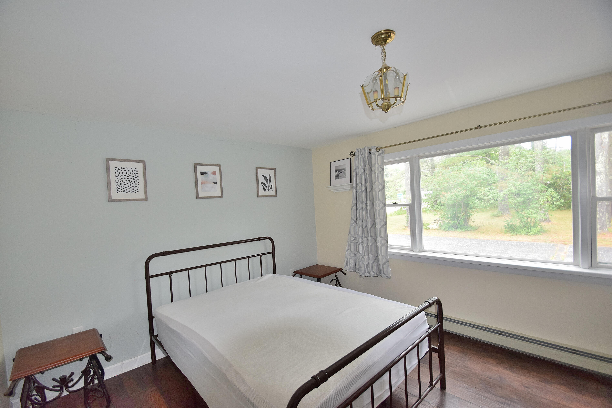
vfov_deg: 77.3
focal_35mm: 15
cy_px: 204
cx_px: 306
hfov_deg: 100.4
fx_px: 255
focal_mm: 10
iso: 800
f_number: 4.5
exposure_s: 1/80
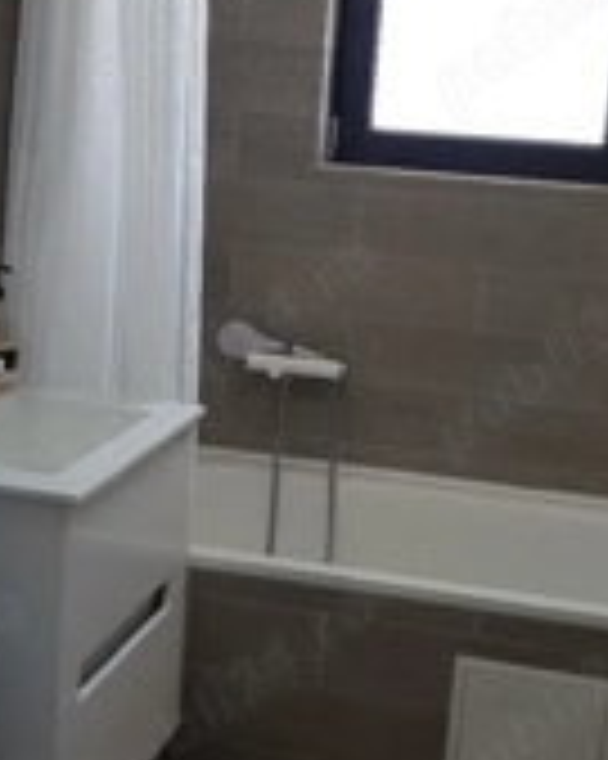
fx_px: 1351
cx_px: 320
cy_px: 400
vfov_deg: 31.5
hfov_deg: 25.4
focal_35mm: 60
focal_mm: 4.2
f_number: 1.7
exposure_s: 1/100
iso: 64
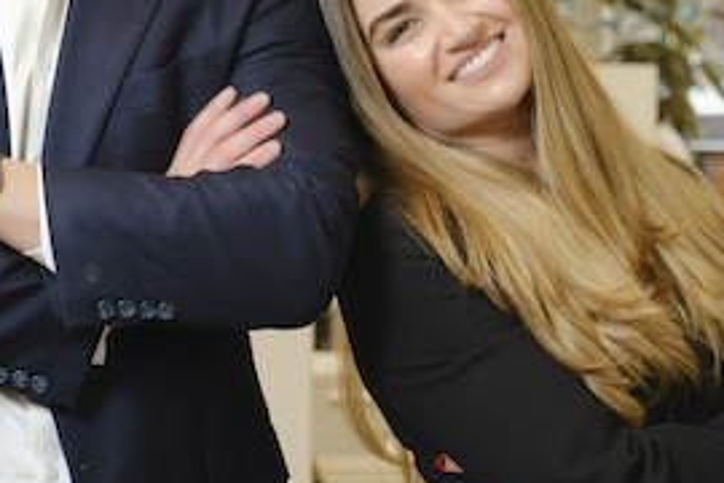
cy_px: 166
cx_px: 909
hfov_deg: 9.3
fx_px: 4384
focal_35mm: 218
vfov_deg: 6.3
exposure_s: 1/60
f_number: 2.8
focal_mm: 37.6
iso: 400
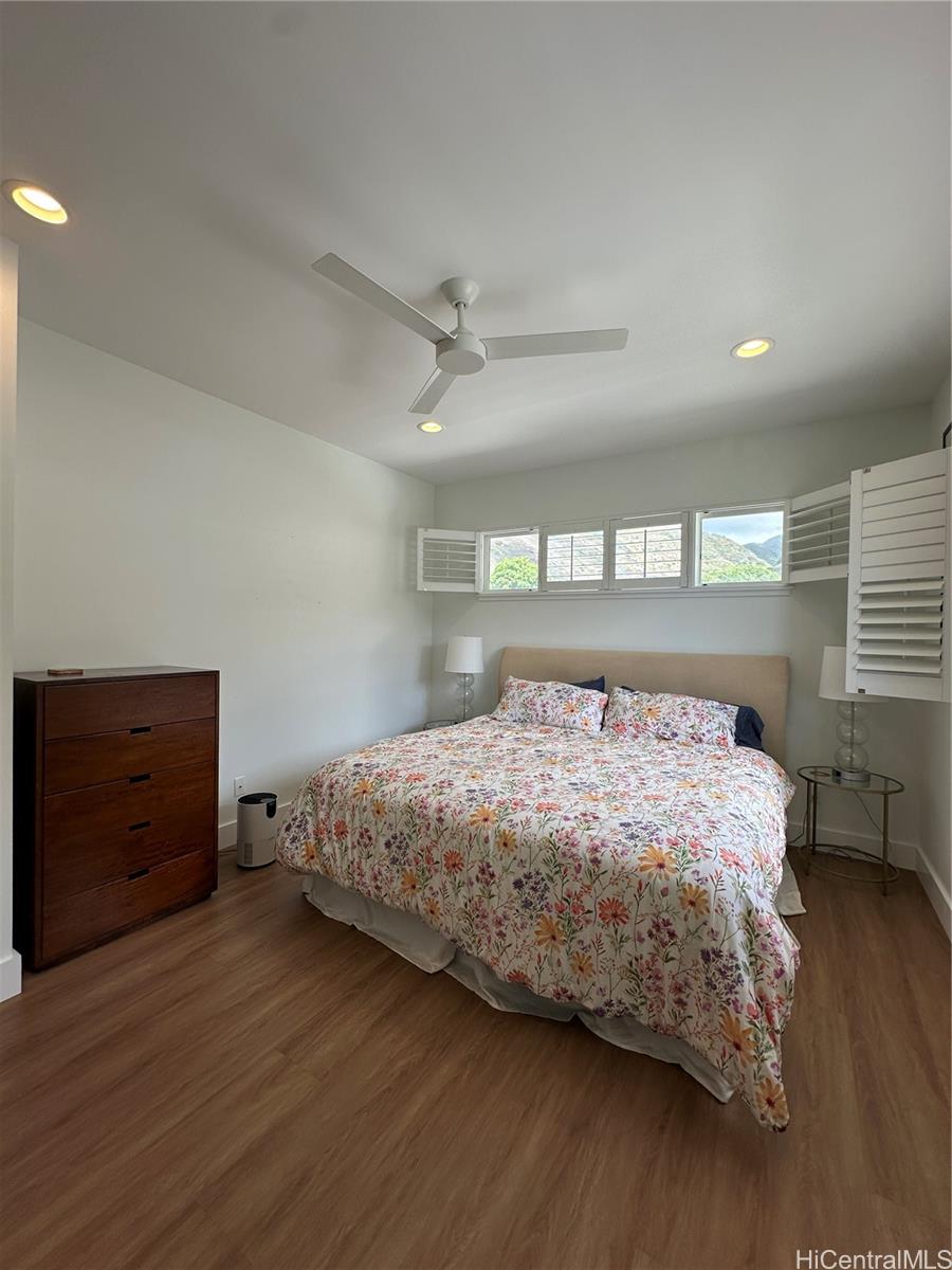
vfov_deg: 102.1
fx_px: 513
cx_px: 476
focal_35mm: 14
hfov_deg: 85.7
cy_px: 635
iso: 40
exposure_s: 1/121
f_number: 2.2
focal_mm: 2.22
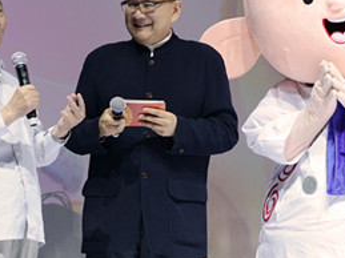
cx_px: 125
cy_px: 82
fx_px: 1375
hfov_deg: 14.3
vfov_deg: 10.7
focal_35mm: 138
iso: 1000
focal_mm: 62
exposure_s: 1/125
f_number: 5
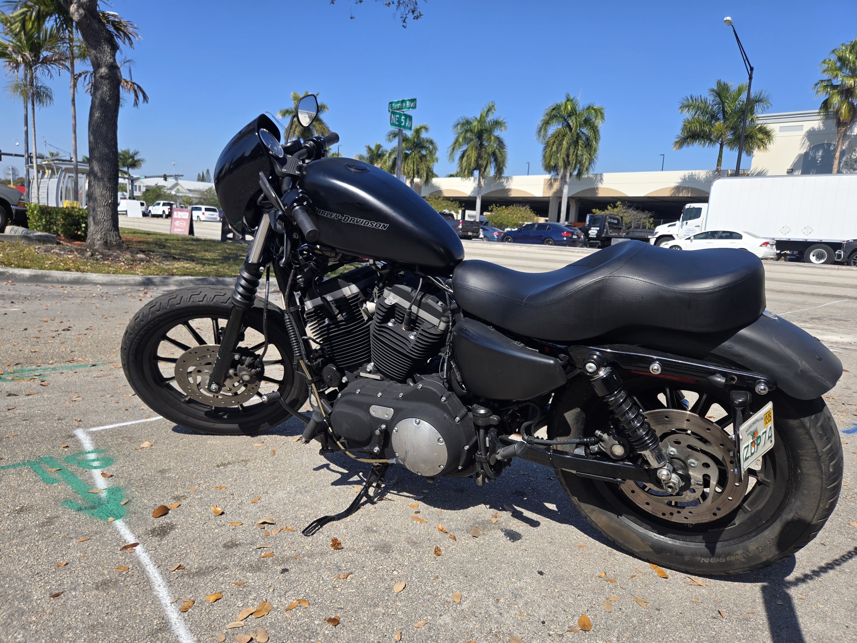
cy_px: 329
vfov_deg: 56.8
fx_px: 594
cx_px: 427
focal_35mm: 24
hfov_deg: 71.6
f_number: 1.8
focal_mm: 5.4
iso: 25
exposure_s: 1/1525
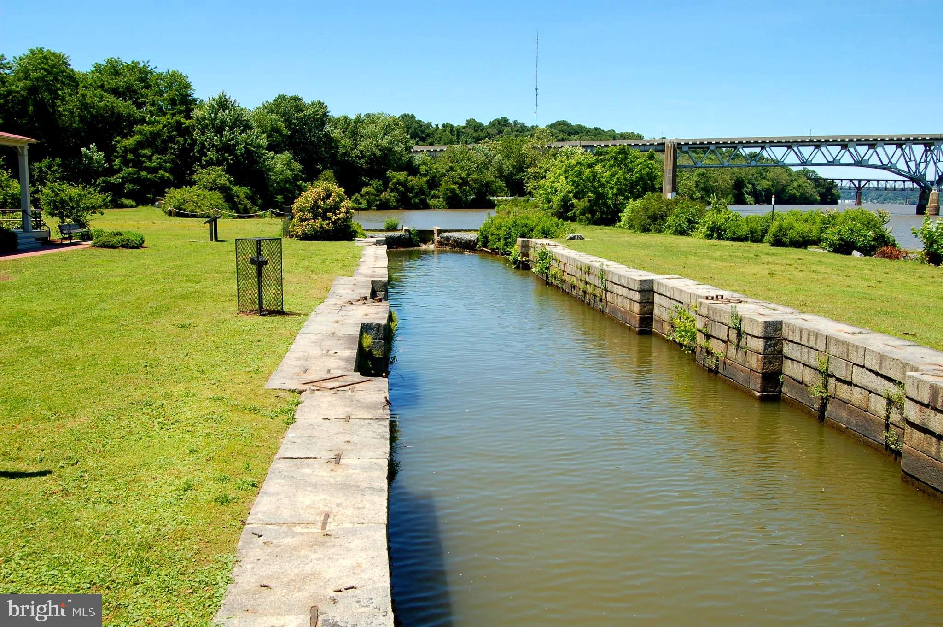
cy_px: 314
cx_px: 472
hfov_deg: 57.3
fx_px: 864
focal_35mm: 33
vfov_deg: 39.9
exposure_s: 1/320
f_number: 9
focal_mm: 22
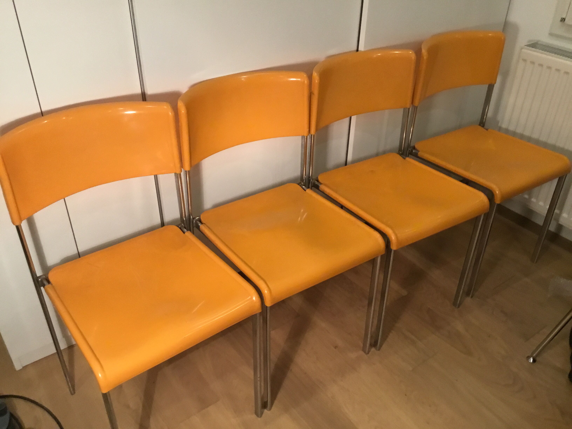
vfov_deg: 45.4
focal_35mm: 31
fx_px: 512
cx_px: 286
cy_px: 214
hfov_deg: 58.4
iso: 200
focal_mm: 3.3
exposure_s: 1/33
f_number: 2.4
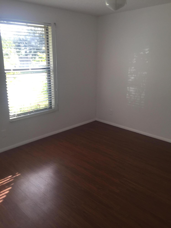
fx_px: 191
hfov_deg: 48.2
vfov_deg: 61.7
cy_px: 114
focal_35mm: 29
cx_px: 86
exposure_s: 1/120
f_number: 2.2
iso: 32
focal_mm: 4.15
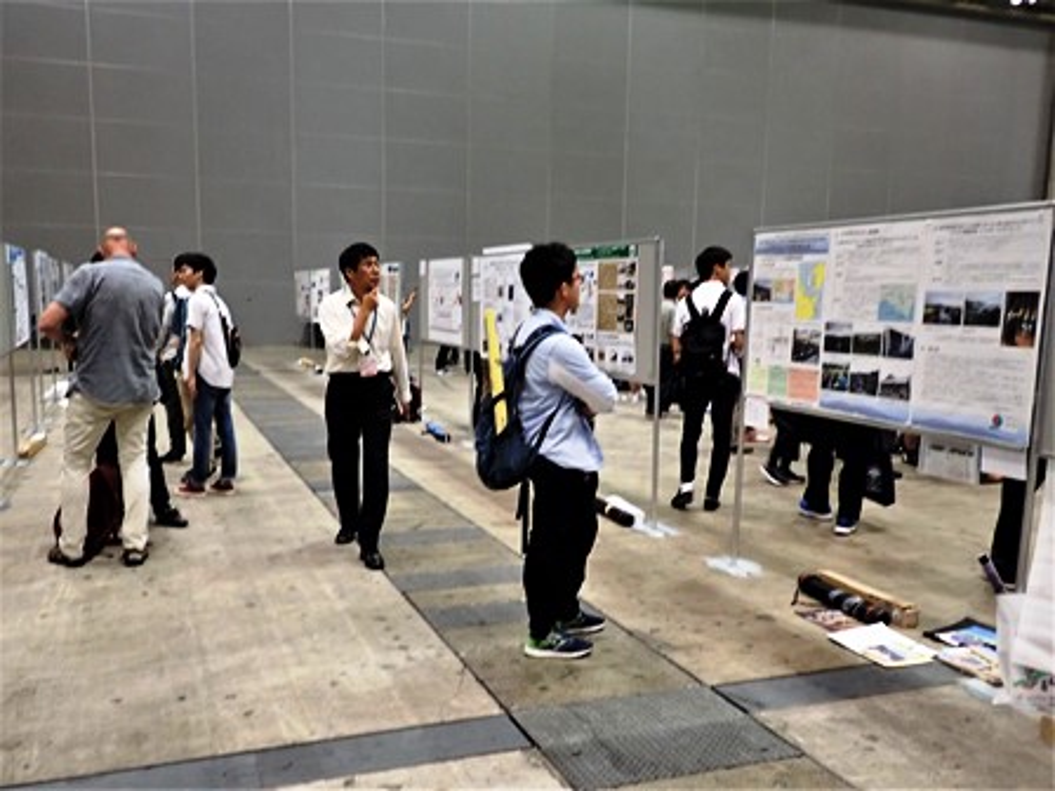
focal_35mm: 28
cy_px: 396
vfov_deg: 49.7
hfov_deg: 63.4
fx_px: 853
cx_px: 528
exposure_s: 1/30
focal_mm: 5.14
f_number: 2.2
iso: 250
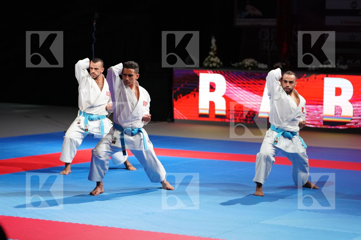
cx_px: 180
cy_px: 120
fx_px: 1143
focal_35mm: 114
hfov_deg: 17.9
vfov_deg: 12.0
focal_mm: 114
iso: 4000
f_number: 2.8
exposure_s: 1/1000
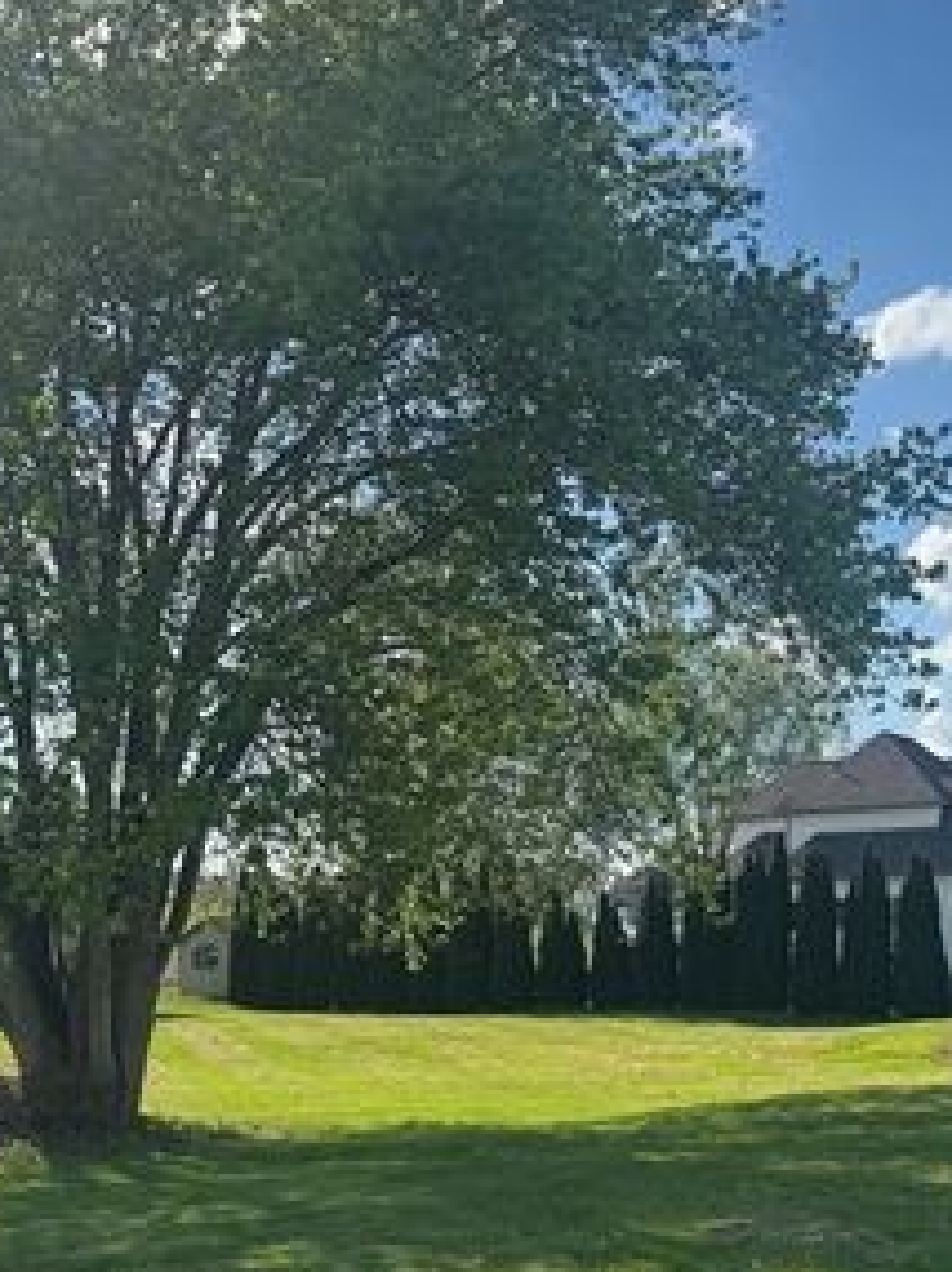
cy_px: 794
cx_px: 547
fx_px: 2057
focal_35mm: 56
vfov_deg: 34.2
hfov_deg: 26.0
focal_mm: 6.76
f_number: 1.78
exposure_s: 1/4950
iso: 80
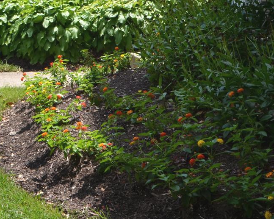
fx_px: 721
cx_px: -85
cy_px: -24
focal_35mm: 89
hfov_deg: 19.7
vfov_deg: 16.7
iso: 100
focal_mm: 20
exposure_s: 1/100
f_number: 11
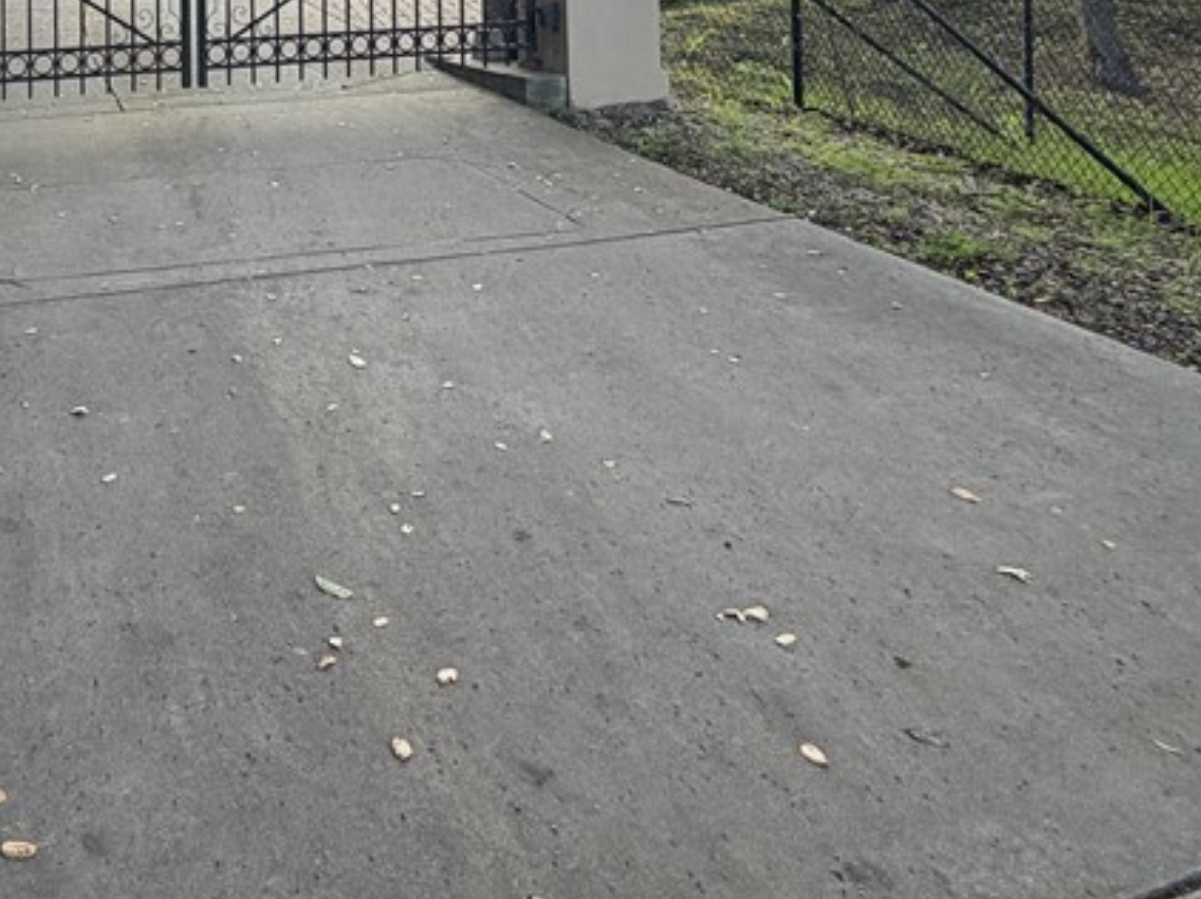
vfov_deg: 35.7
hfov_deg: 50.3
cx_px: 219
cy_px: -85
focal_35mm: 34
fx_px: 1179
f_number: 2.2
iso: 50
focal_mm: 2.22
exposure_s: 1/215
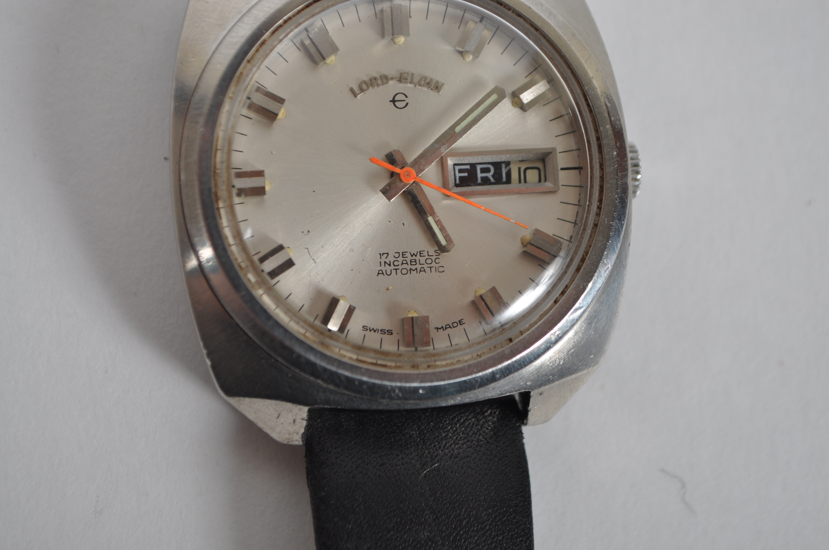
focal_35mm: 82
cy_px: 275
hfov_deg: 24.6
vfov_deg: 16.5
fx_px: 1897
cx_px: 414
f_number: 9
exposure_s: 1/125
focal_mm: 55
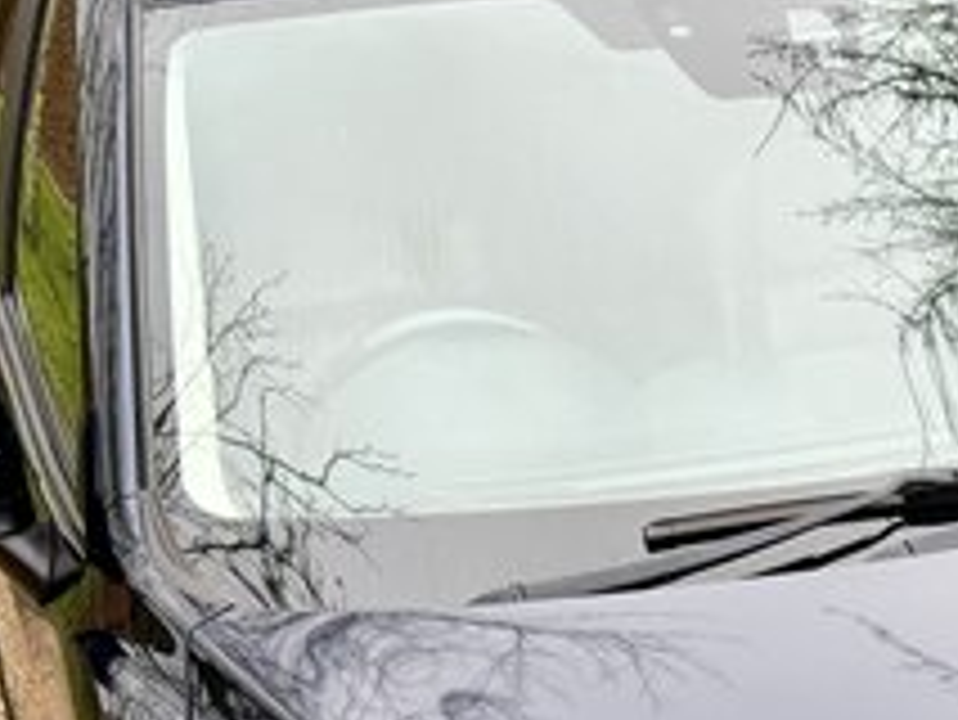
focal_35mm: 90
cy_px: 1152
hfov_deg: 20.4
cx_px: 1138
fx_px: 2492
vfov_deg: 15.0
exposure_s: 1/122
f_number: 1.78
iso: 50
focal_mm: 6.76
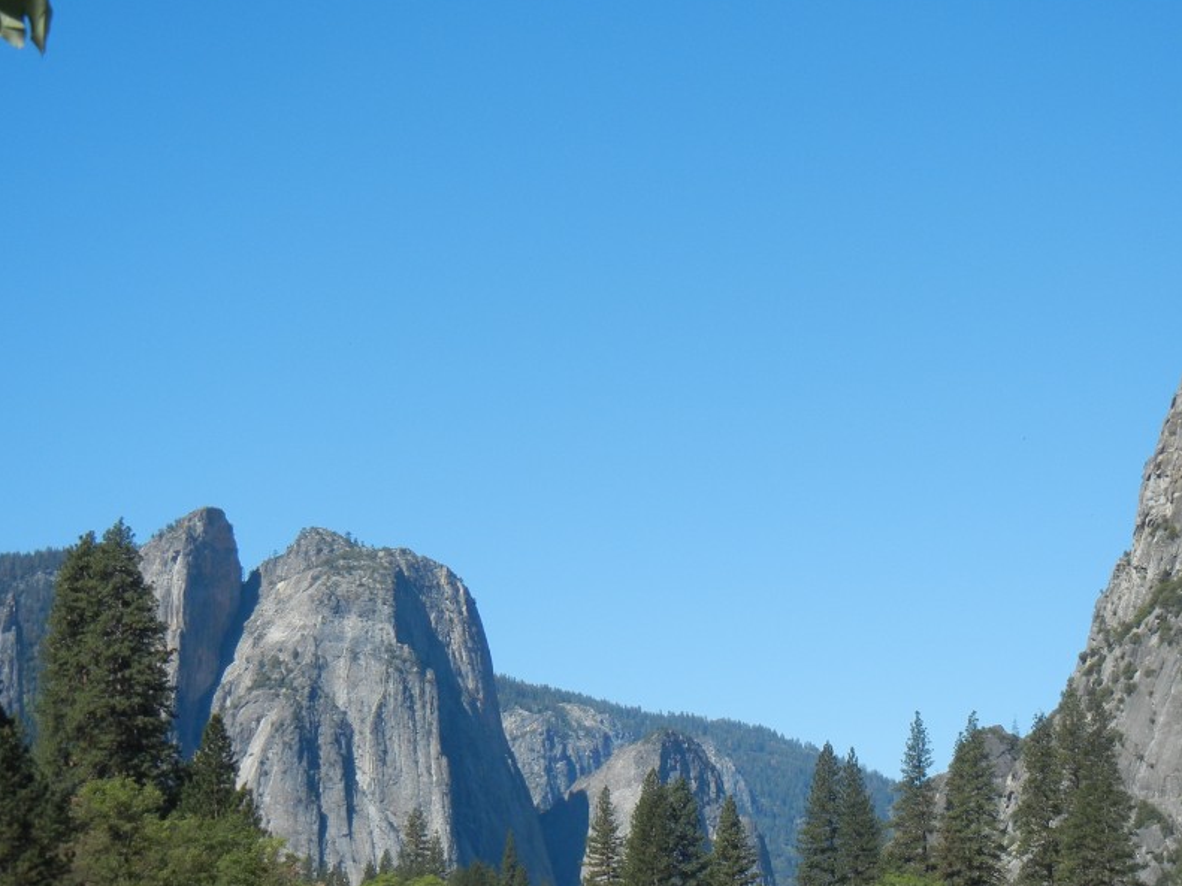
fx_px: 3004
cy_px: 456
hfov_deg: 22.3
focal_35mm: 88
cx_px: 637
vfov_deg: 16.8
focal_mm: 12.2
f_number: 8.2
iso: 160
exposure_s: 1/244
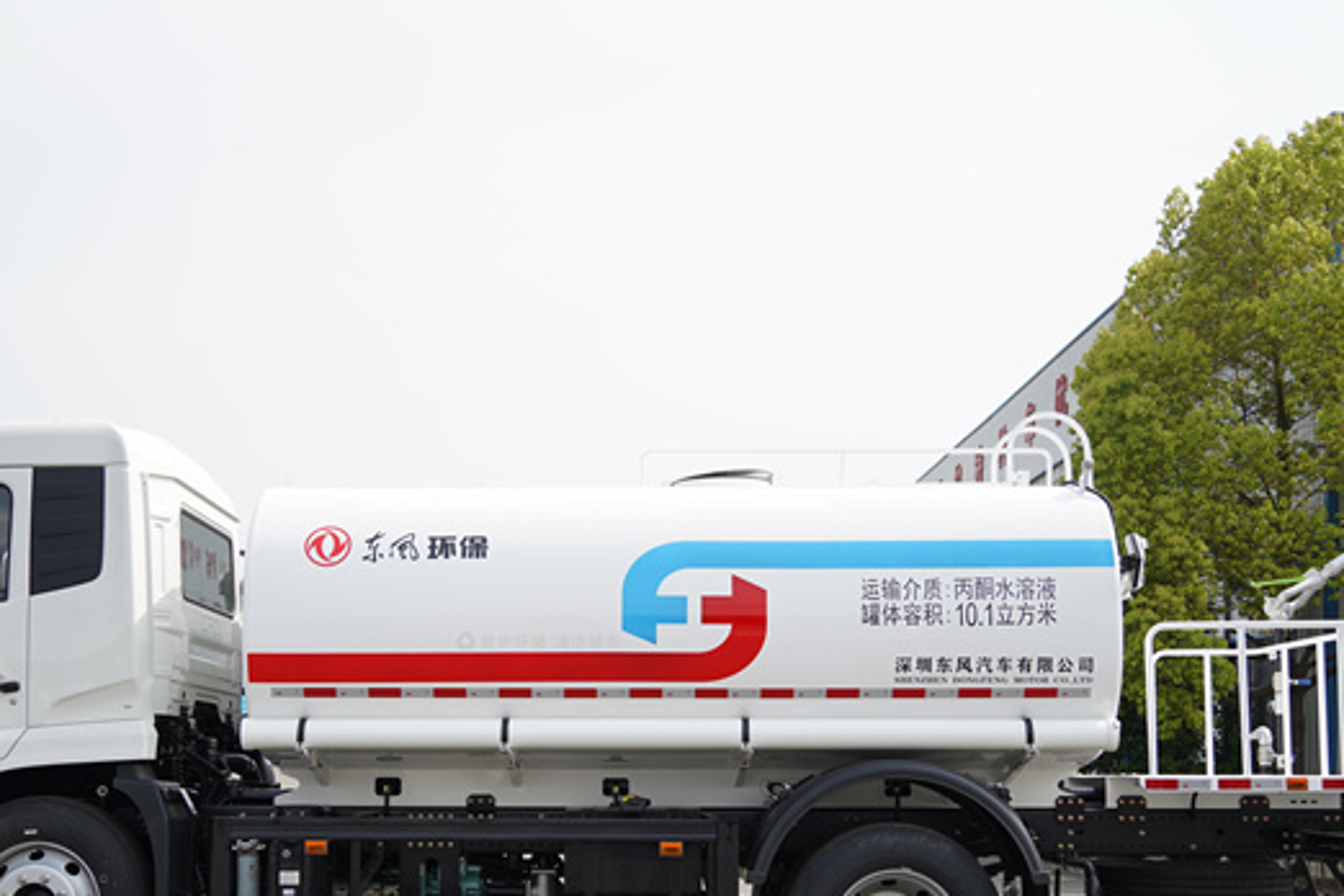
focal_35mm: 49
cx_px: 582
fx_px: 1829
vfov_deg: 27.3
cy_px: 630
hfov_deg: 40.3
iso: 125
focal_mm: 32
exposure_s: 1/1250
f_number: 3.2
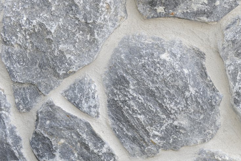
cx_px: 171
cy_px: 108
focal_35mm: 62
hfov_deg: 32.0
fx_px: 415
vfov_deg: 21.8
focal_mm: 38
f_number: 4.5
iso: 320
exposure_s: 1/250
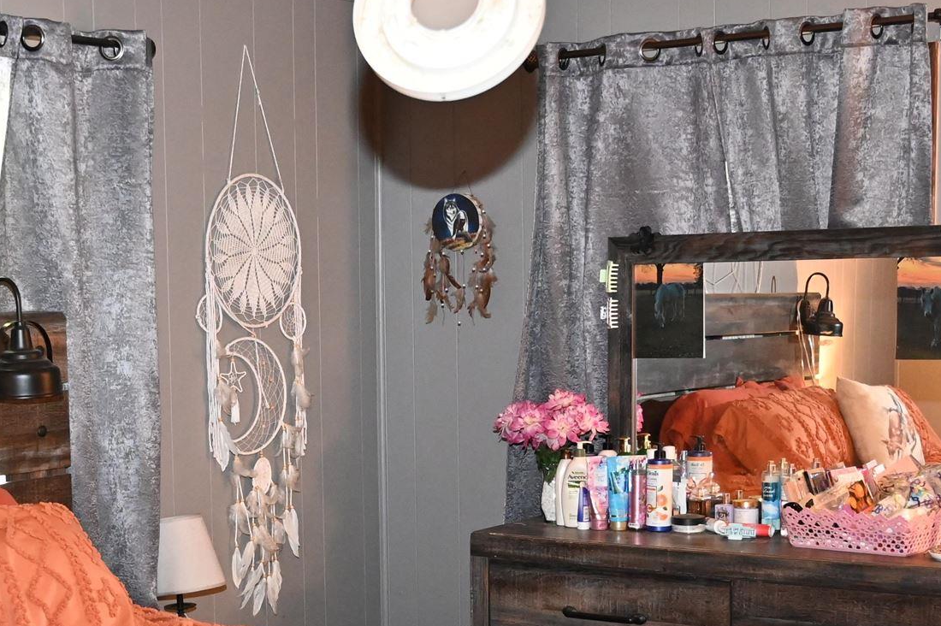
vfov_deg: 20.1
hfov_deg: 29.9
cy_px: 493
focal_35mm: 67
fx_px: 1750
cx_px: 310
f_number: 4
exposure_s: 1/60
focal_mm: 24
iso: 5000
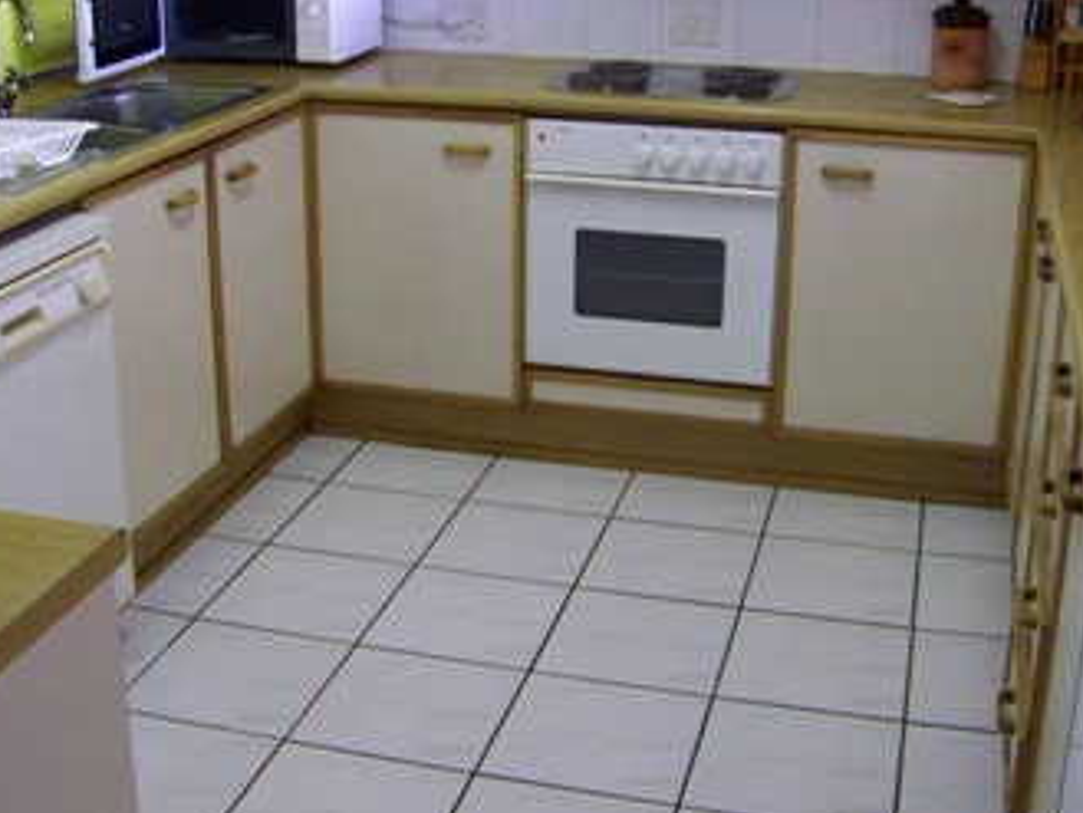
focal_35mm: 49
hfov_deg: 38.9
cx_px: 484
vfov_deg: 29.5
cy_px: 283
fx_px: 1534
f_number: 2.8
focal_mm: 5.85
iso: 320
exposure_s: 1/30
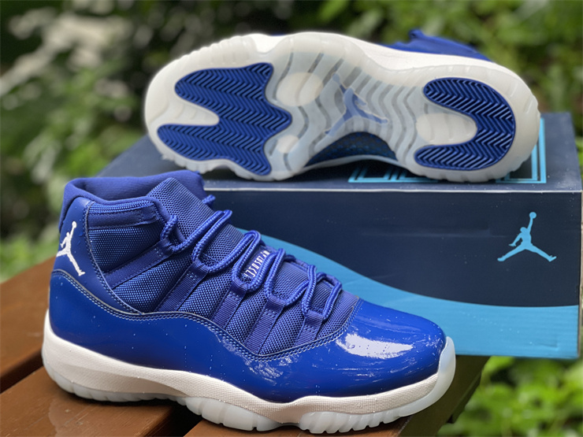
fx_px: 1078
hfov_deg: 30.3
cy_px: 218
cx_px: 292
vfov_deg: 22.9
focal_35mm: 64
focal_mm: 7.5
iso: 250
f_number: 2.2
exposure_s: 1/116
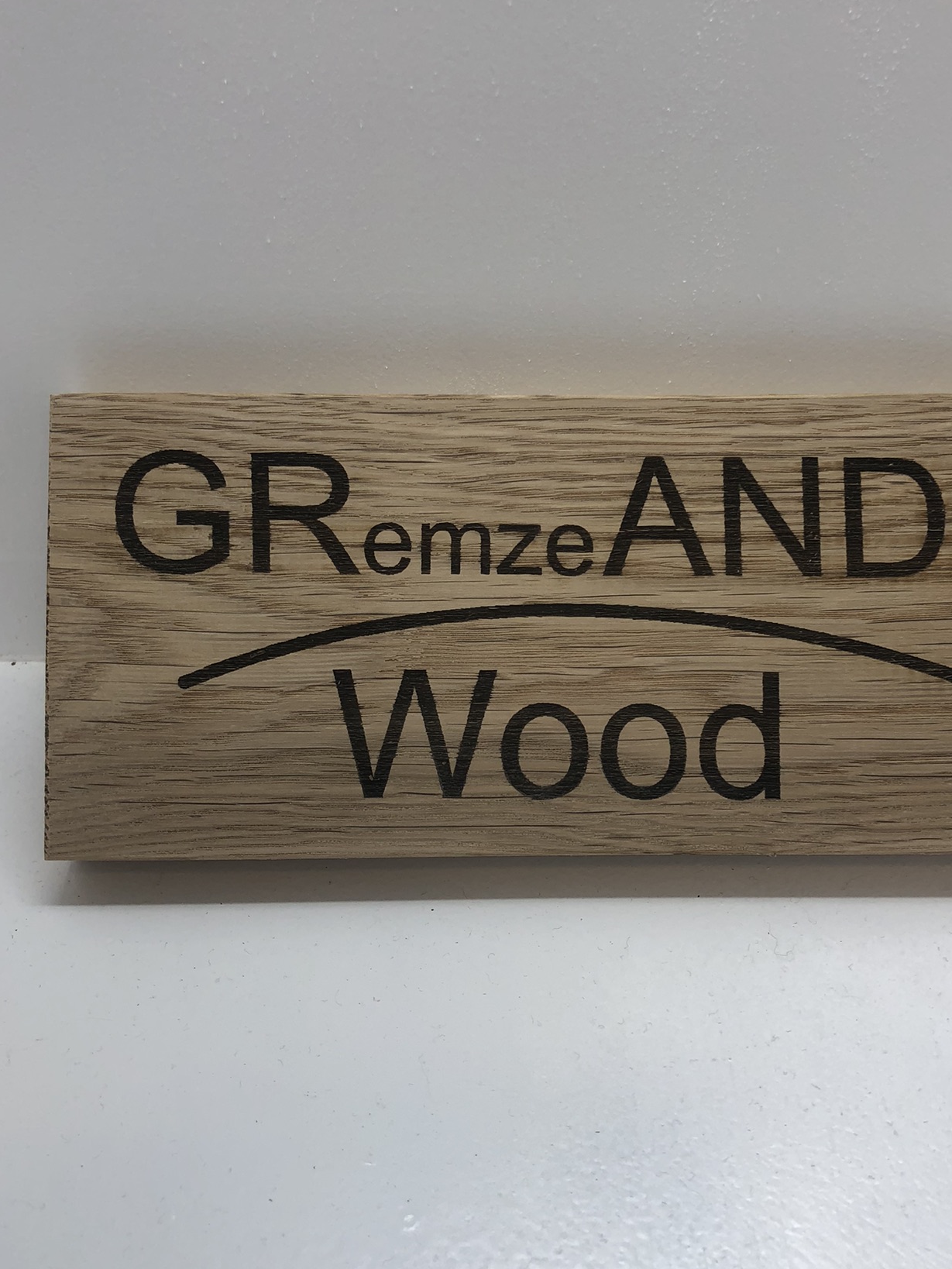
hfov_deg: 40.5
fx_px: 1283
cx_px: 569
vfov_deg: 52.6
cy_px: 624
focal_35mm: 35
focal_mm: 3.99
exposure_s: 1/128
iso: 20
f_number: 1.8
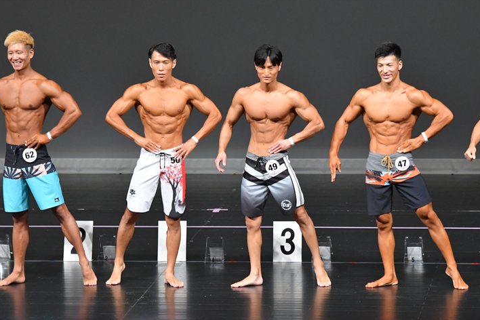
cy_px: 171
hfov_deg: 7.4
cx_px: 235
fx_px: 3720
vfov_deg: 4.9
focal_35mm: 279
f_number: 5.6
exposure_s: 1/400
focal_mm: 170
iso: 4000
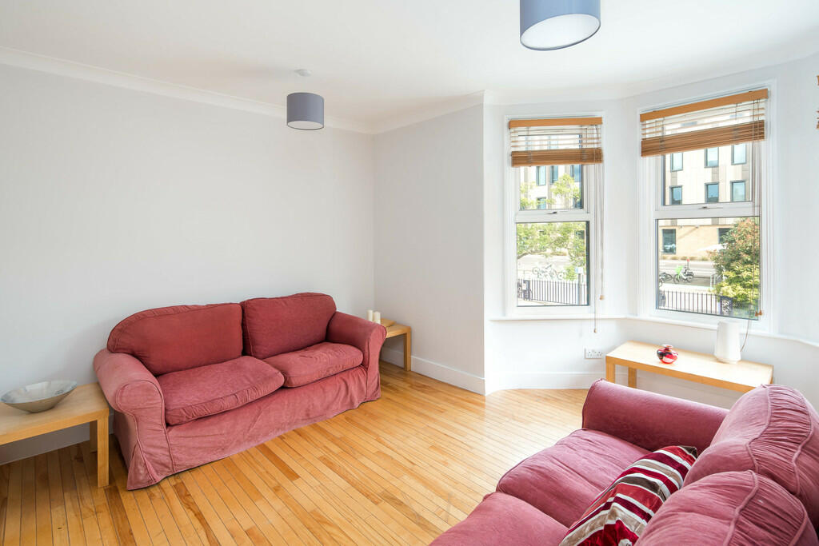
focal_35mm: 17
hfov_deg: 93.3
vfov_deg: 70.5
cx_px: 410
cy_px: 273
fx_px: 387
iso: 250
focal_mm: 17
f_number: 8
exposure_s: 1/13
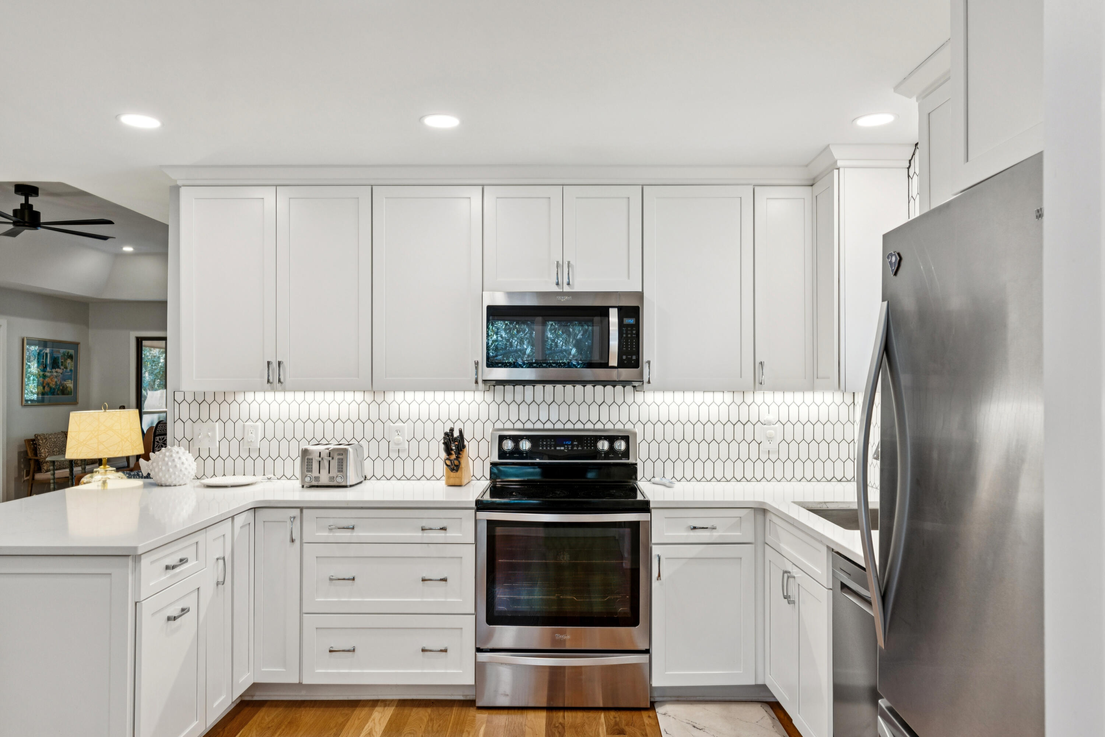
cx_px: 552
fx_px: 737
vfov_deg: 53.1
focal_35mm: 24
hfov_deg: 73.7
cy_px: 368
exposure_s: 1/25
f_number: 7.1
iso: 400
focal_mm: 24
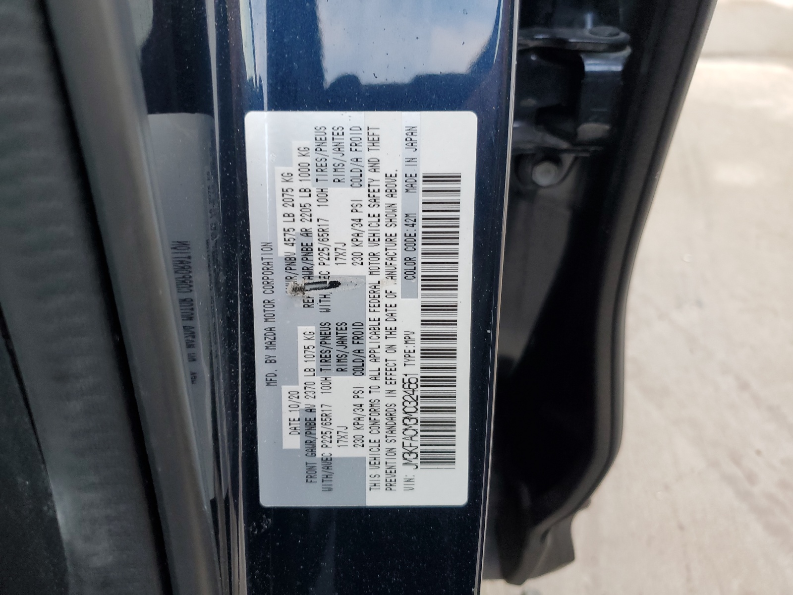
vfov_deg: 53.1
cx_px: 396
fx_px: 596
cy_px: 298
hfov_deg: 67.3
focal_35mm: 26
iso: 61
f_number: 1.5
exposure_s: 1/60.2
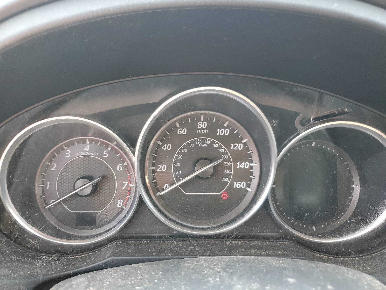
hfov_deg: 67.3
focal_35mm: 26
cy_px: 145
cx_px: 193
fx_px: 290
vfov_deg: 53.1
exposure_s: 1/120
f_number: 1.5
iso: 93
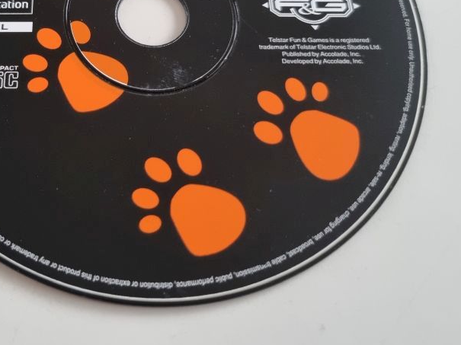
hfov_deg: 42.5
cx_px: 114
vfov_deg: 32.6
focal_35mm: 43
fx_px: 572
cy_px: 68
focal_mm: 5.4
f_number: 1.8
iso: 640
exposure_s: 1/25
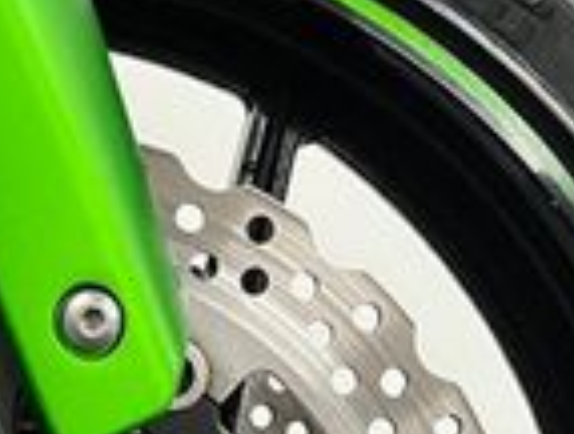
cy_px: 627
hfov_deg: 16.3
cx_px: -84
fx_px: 1928
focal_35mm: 116
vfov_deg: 12.3
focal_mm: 5.1
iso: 500
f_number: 1.6
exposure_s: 1/50
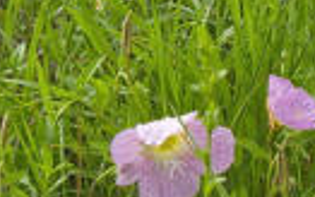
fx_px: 1211
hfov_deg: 14.8
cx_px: 207
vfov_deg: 9.2
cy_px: -37
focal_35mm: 141
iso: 200
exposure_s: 1/250
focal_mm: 22
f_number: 6.3
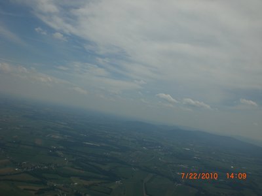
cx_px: 131
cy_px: 98
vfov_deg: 37.7
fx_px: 288
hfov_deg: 49.0
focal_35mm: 38
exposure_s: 1/1600
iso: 50
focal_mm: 6.3
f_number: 4.4
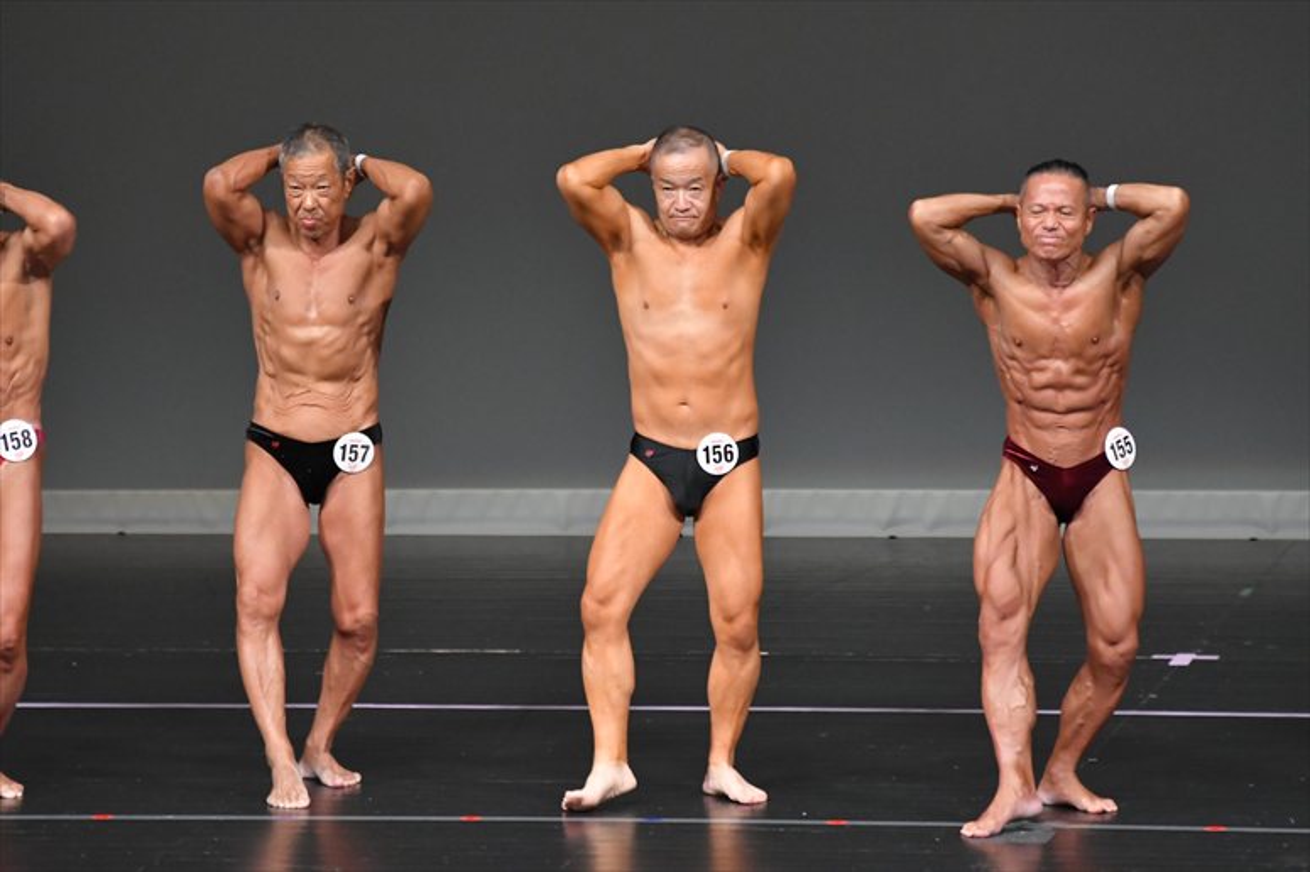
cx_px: 655
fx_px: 12548
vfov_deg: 4.0
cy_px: 436
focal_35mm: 345
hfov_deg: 6.0
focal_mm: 230
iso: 4000
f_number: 5.6
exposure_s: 1/400
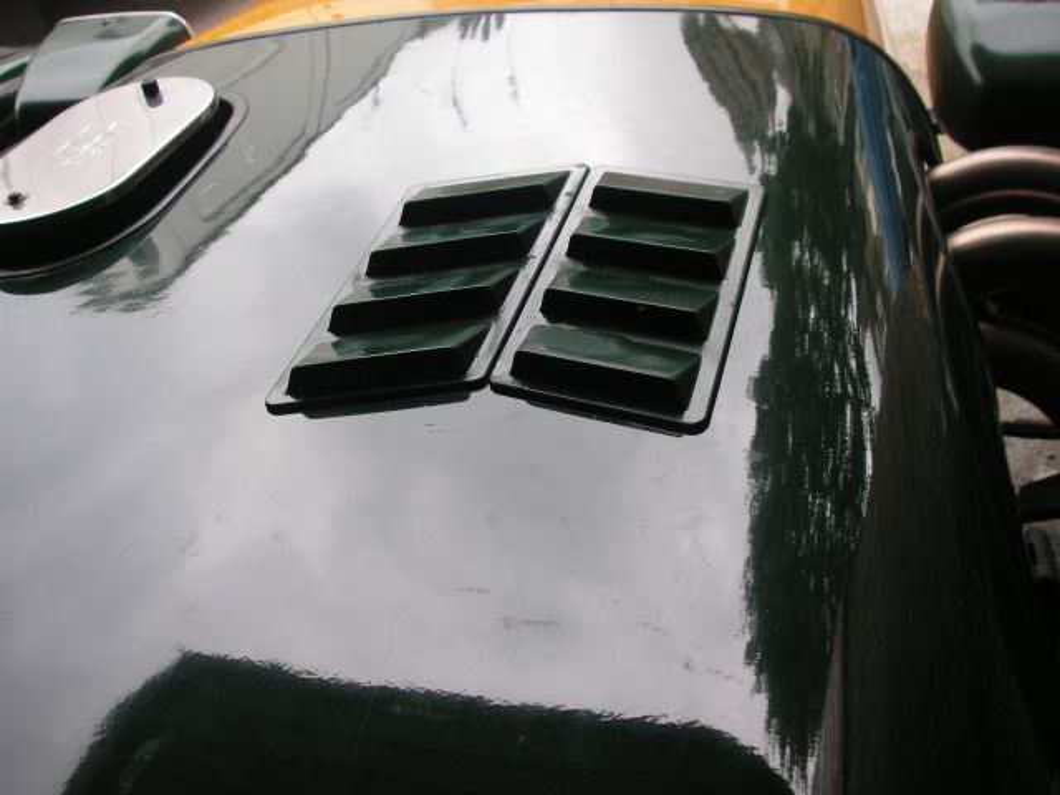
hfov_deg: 49.0
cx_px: 530
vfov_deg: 37.7
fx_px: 1164
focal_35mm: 38
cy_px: 398
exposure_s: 1/45
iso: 50
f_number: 3.3
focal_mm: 6.3
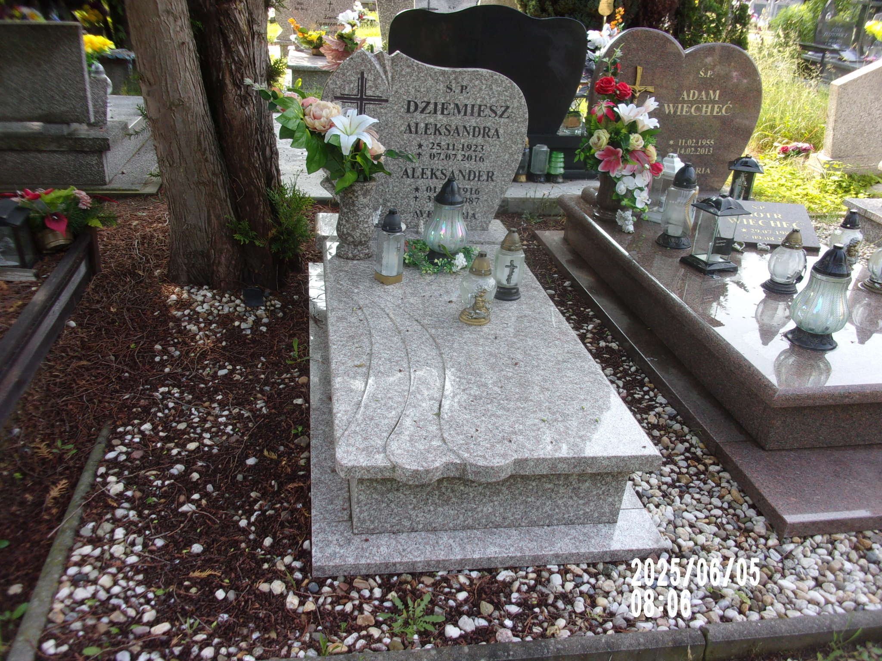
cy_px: 330
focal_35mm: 28
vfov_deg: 49.7
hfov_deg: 63.4
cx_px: 441
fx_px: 713
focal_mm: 5.1
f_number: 3.9
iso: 80
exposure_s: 1/85
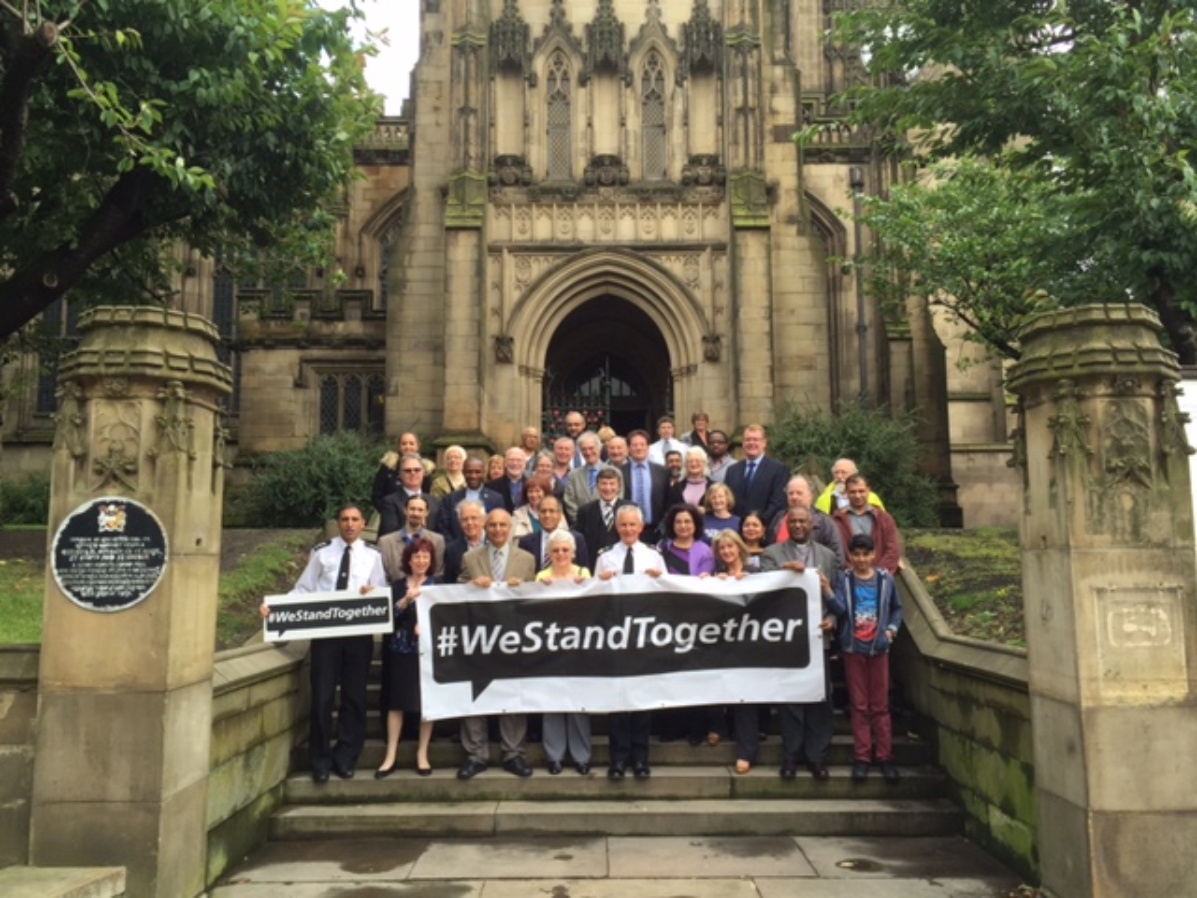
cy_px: 449
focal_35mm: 29
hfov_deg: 61.7
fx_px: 1003
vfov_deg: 48.2
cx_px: 598
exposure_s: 1/391
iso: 32
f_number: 2.2
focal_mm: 4.15
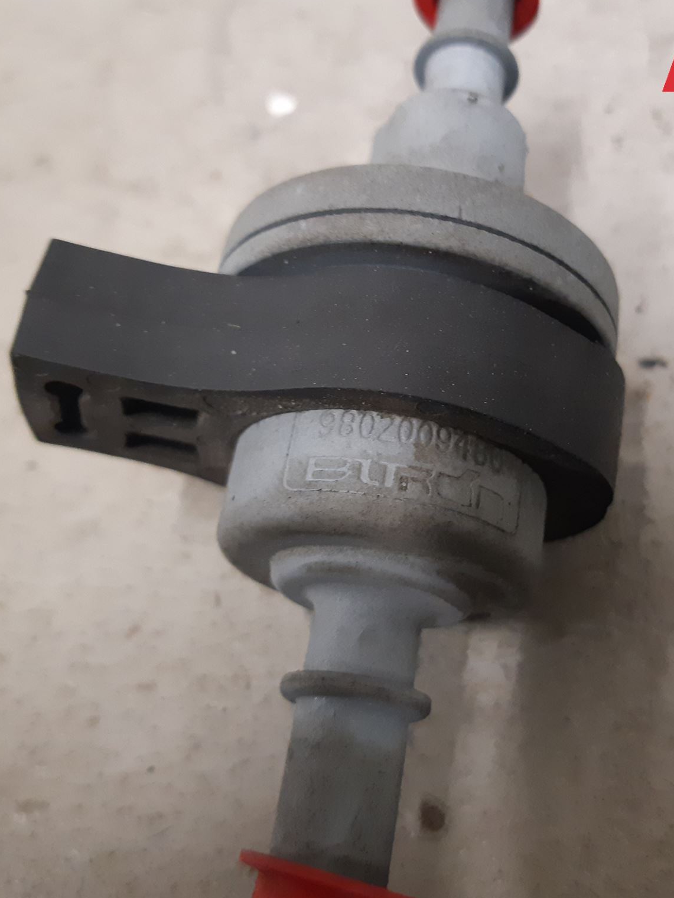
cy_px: 446
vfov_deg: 52.6
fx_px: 909
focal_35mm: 35
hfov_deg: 40.4
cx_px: 420
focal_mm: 3.93
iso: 320
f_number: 1.7
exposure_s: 1/50
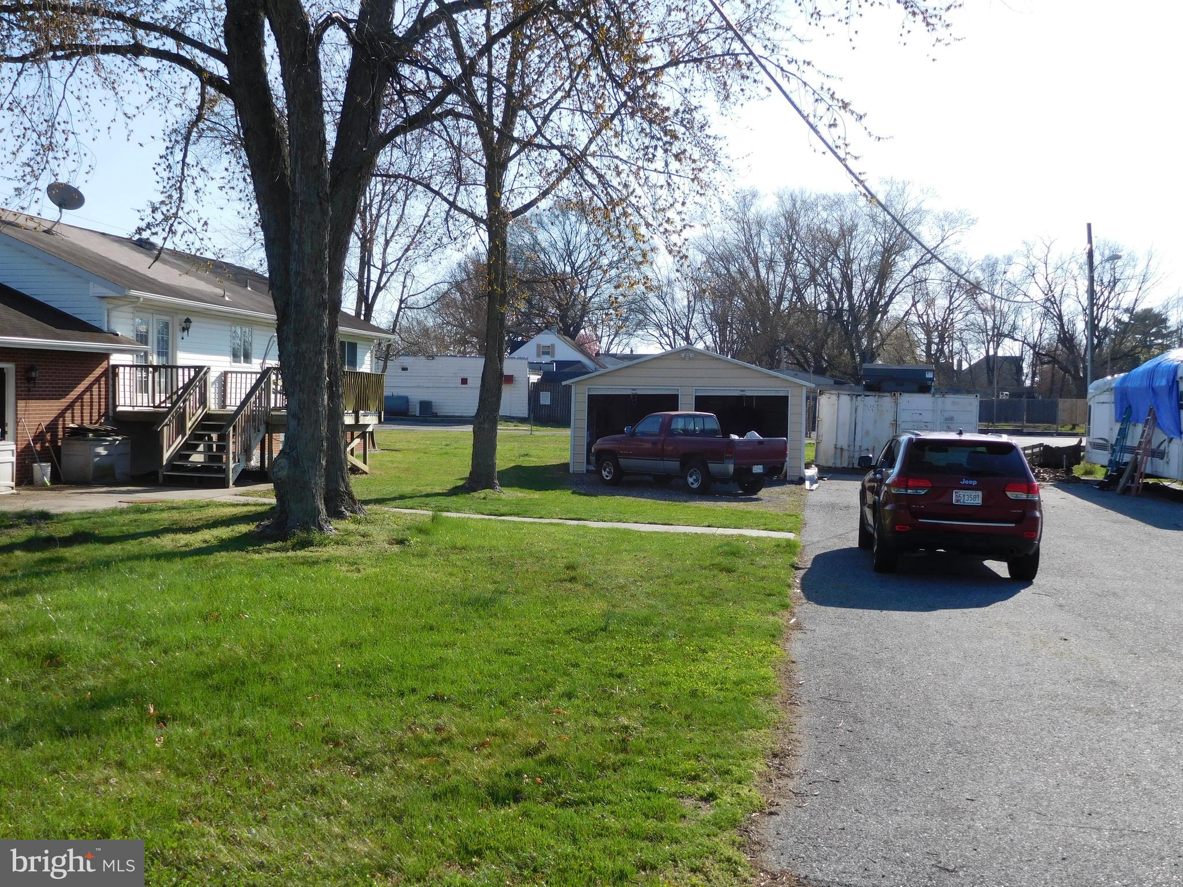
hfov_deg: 52.6
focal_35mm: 35
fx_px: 1196
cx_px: 592
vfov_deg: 40.7
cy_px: 444
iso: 125
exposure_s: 1/800
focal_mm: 6.2
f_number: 3.8
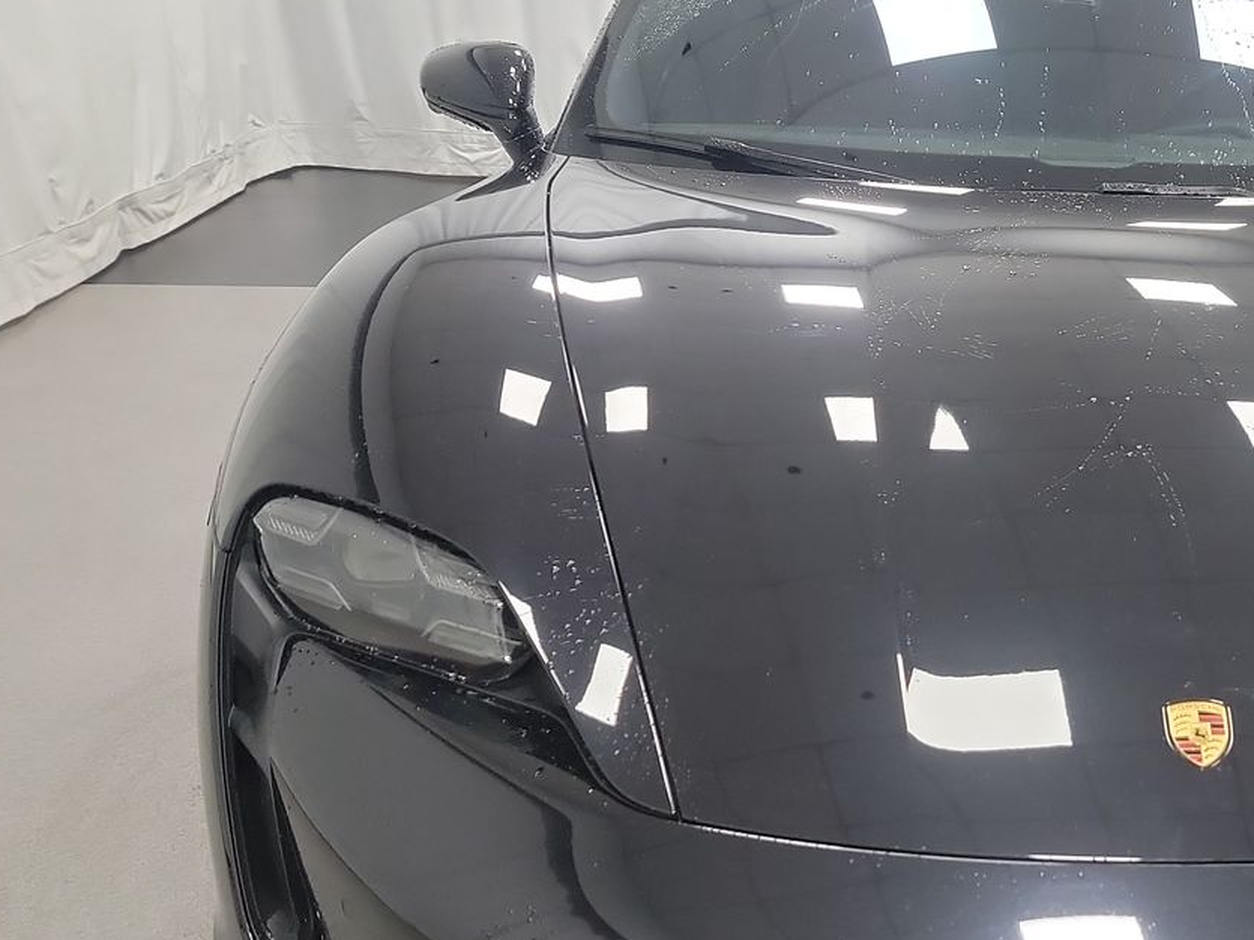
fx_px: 1666
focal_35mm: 46
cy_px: 577
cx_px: 1113
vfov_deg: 31.4
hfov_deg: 38.6
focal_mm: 6.7
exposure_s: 1/59
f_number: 1.8
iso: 459
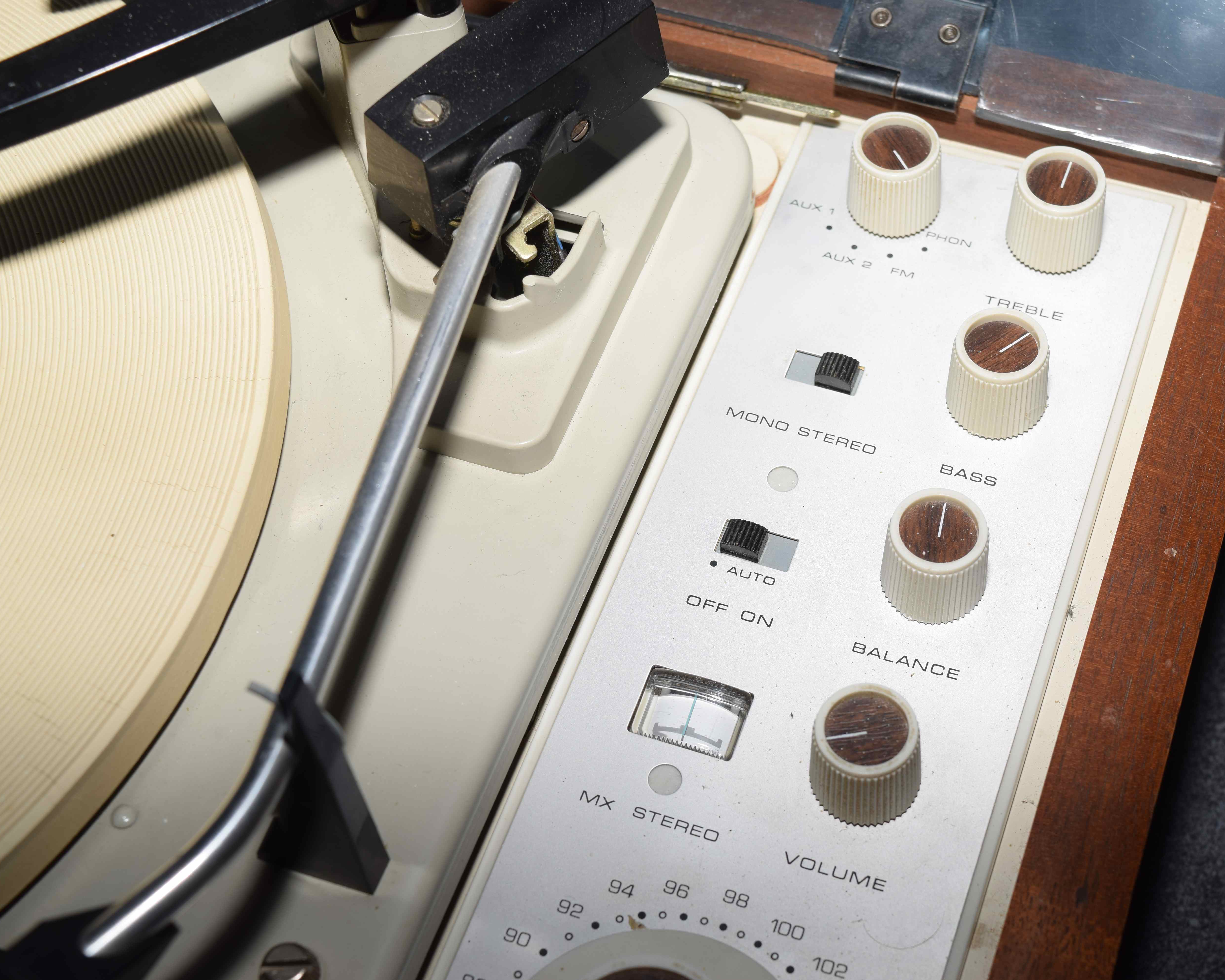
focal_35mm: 61
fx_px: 2212
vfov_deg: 25.0
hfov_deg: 30.9
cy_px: 491
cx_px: 734
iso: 100
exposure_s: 1/60
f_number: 8
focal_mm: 36
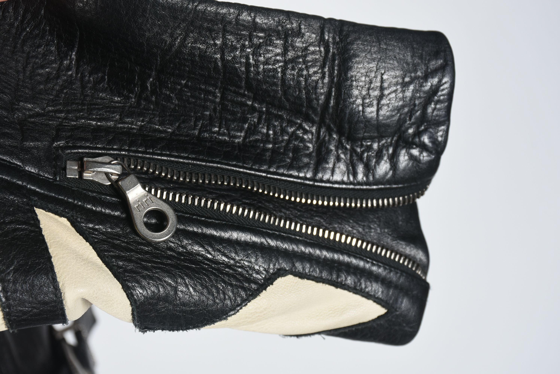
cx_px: 280
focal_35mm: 84
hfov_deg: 24.2
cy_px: 187
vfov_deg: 16.3
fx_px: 1308
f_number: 10
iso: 200
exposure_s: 1/125
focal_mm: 56
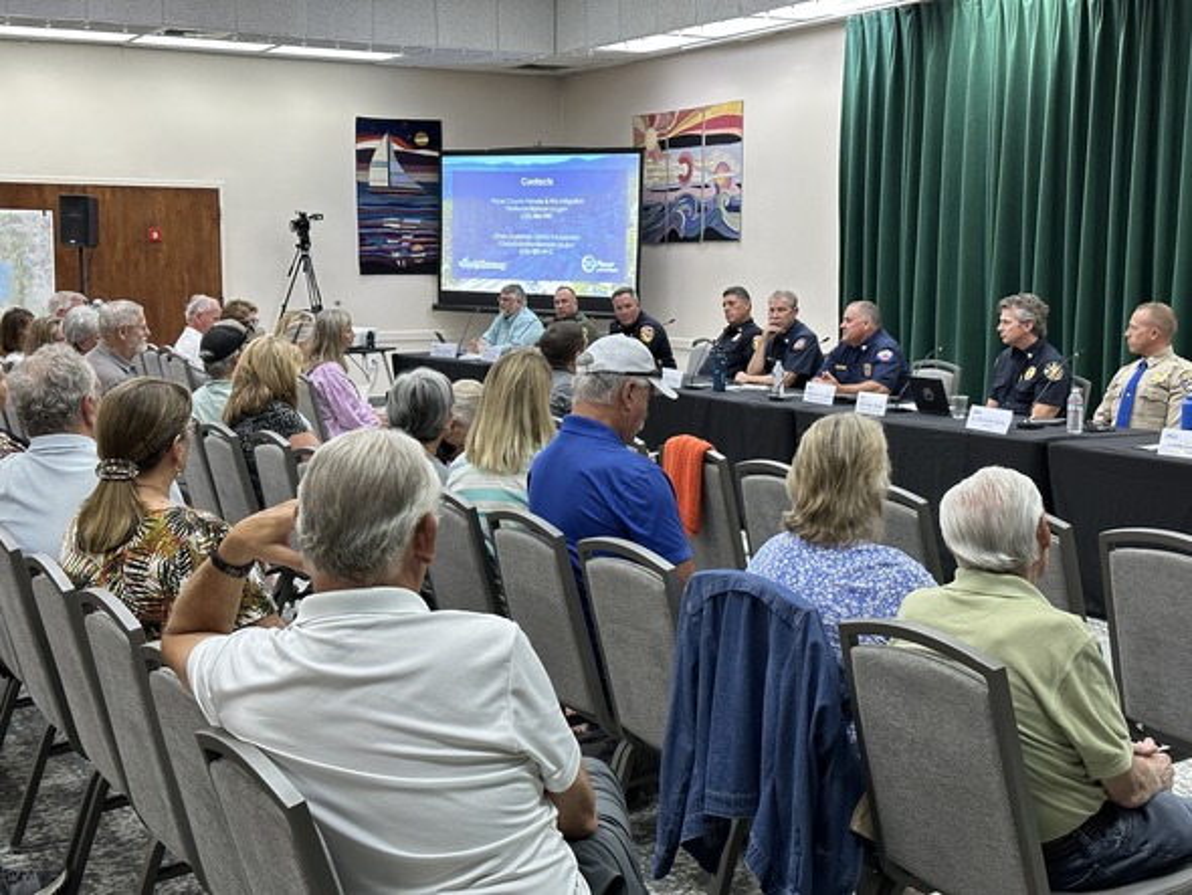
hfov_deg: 39.6
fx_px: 1654
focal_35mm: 48
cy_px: 448
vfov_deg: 30.3
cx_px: 596
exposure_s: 1/60
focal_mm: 6.86
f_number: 1.78
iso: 125
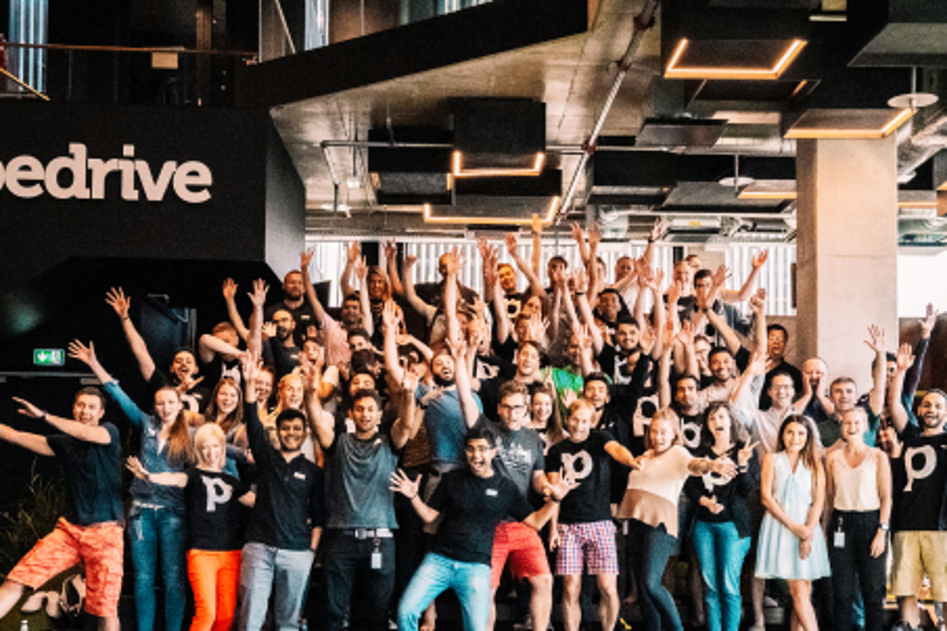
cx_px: 485
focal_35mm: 53
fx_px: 1394
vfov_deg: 25.4
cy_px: 412
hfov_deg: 37.5
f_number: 10
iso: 40000
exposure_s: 1/1000
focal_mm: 40
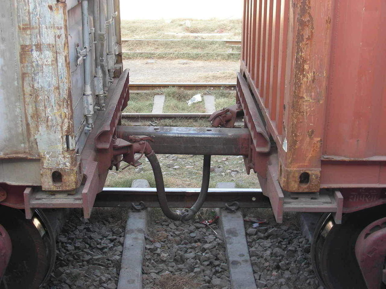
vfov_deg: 30.3
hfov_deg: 39.7
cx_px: 193
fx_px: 535
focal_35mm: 48
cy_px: 144
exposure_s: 1/30
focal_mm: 8
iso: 57
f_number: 3.5
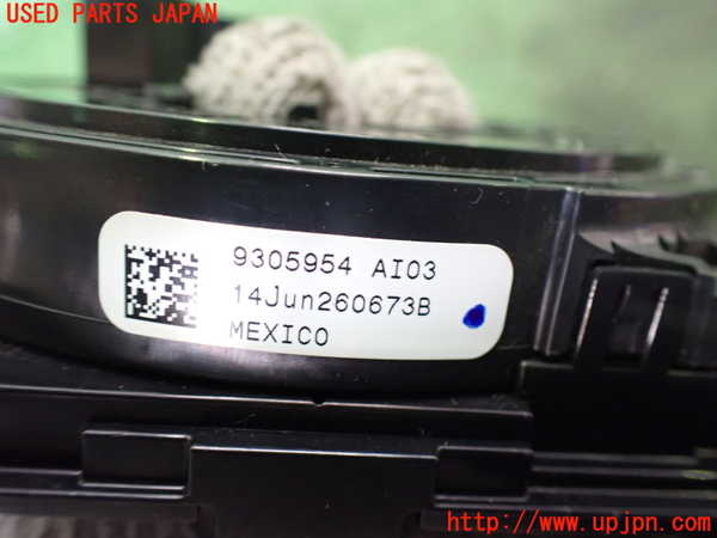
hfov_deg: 60.0
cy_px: 269
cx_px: 358
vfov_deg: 46.8
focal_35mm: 30
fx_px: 621
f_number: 2.3
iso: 800
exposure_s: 1/30
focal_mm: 5.4
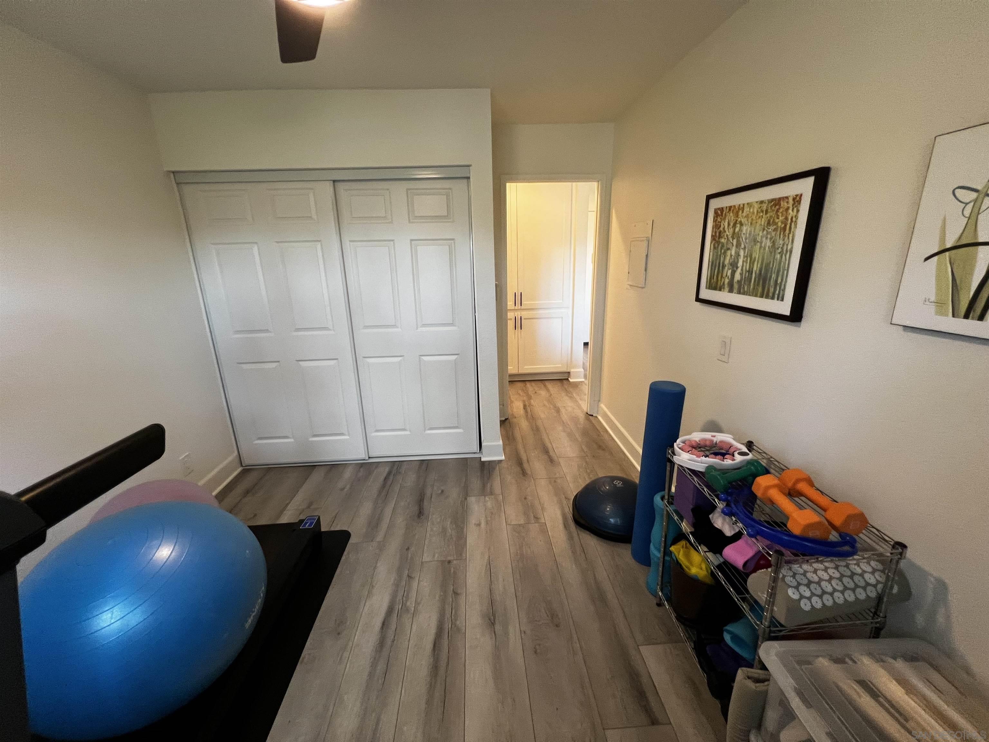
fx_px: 371
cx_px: 494
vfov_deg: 89.9
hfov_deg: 106.2
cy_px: 371
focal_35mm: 13
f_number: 1.8
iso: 160
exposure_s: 1/60
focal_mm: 1.57
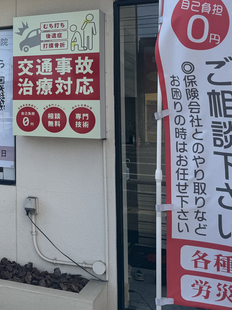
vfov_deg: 34.1
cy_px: 72
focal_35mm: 55
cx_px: -40
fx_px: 492
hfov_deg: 24.3
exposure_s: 1/3096
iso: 80
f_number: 1.78
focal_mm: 6.76
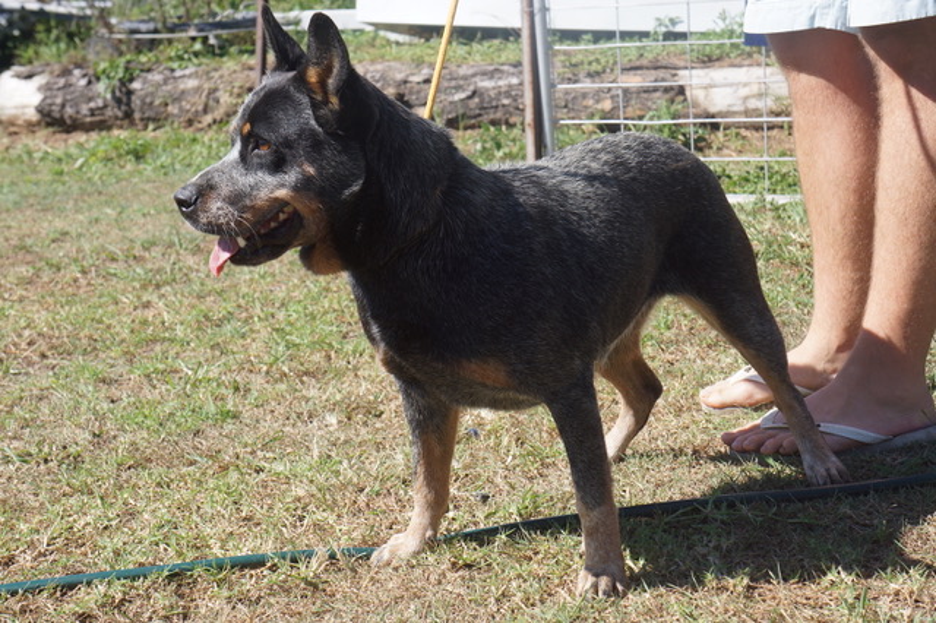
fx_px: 1637
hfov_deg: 31.9
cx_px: 468
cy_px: 312
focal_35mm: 63
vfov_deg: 21.5
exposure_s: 1/200
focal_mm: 42
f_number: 7.1
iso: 100
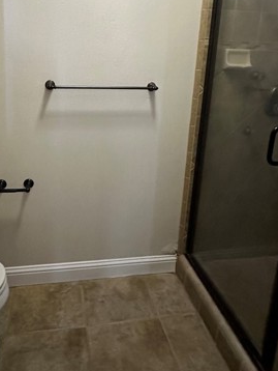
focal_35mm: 25
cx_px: 95
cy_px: 105
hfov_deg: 54.0
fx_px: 267
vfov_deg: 66.1
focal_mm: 2.22
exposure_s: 1/60
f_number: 2.2
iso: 800
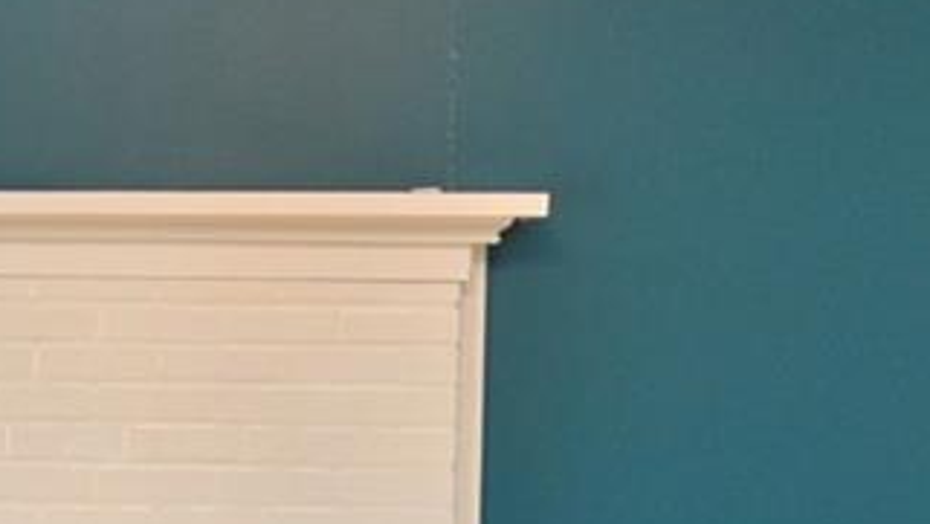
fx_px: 1727
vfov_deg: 17.2
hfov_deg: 29.1
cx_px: 122
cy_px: 343
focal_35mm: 70
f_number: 4
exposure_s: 1/60
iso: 560
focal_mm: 14
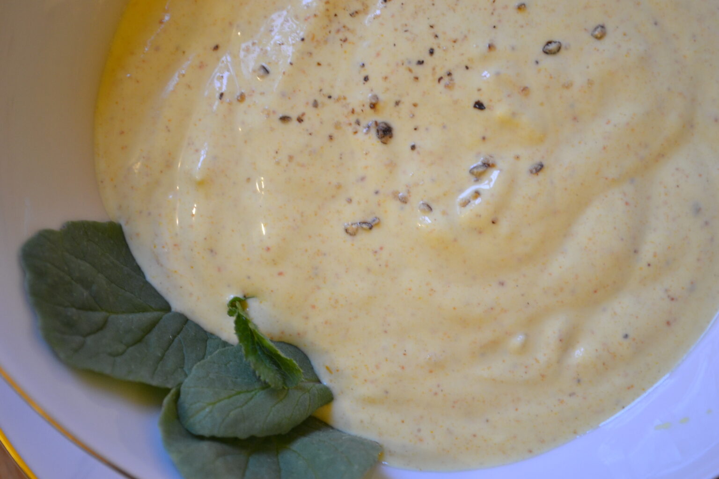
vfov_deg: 16.6
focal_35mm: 82
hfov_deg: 24.6
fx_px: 1648
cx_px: 360
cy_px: 240
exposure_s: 1/4
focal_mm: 55
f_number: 5.6
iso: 800
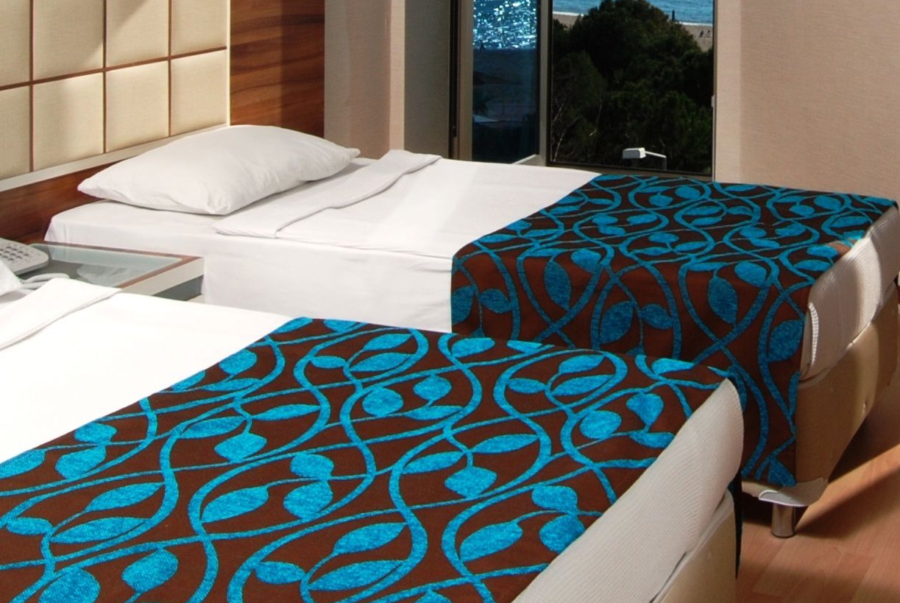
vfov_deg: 21.9
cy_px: -136
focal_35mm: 57
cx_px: 701
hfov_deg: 34.1
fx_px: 1427
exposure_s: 1/125
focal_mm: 12
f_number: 18
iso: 100
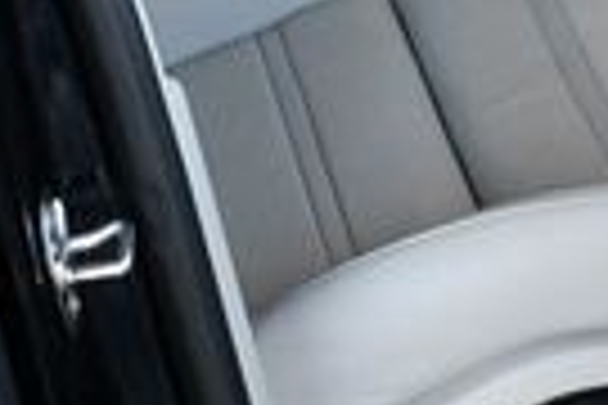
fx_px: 2888
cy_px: -194
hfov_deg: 11.8
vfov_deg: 7.9
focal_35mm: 171
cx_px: 662
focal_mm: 18
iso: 500
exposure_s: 1/250
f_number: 3.5
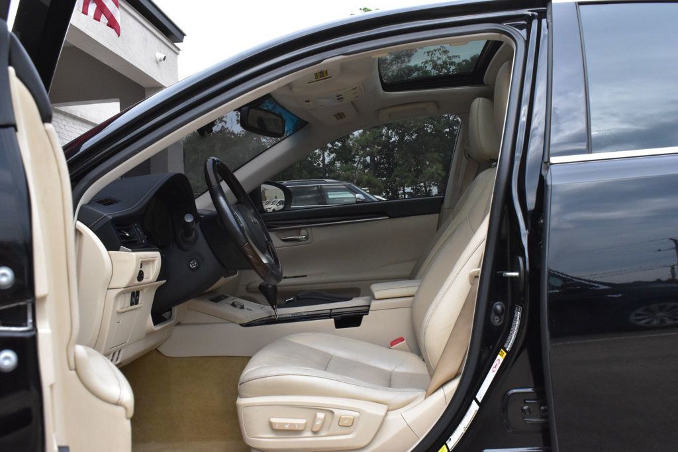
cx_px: 339
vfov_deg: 35.5
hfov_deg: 51.3
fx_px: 706
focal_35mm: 38
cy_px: 226
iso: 2500
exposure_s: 1/800
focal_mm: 25
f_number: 13
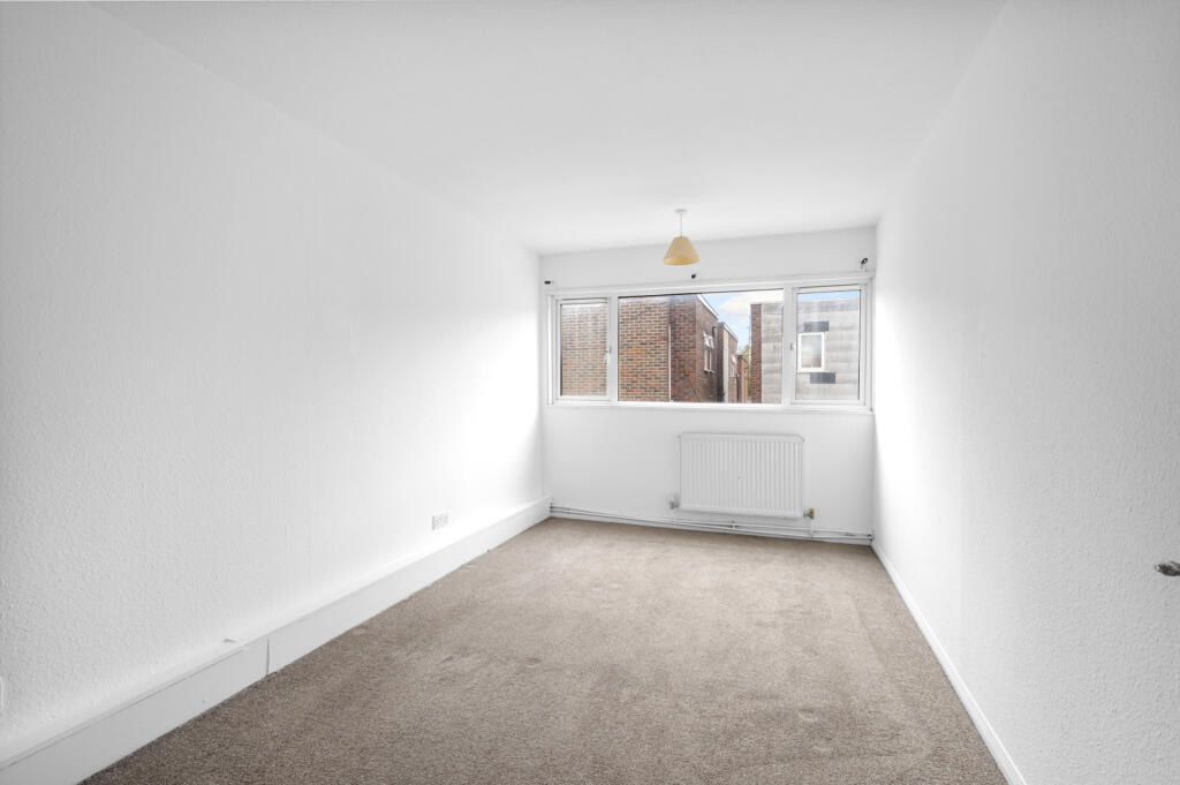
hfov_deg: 96.8
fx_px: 524
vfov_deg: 73.7
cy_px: 392
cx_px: 590
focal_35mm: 16
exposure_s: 1/2.5
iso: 200
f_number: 16
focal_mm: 16
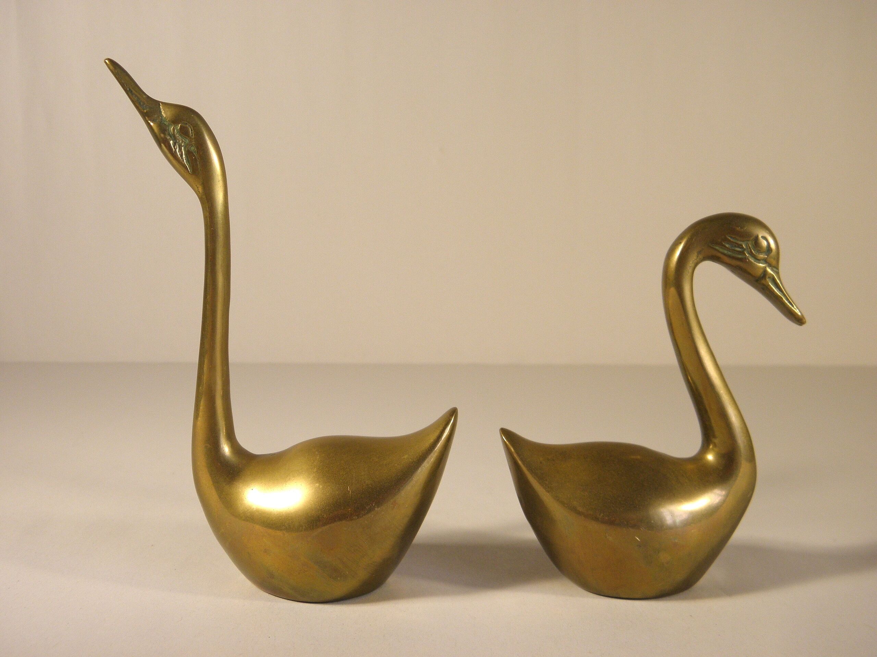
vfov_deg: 36.8
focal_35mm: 39
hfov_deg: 47.9
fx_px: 988
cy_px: 328
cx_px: 438
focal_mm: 7.1
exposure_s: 1/60
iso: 100
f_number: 3.8
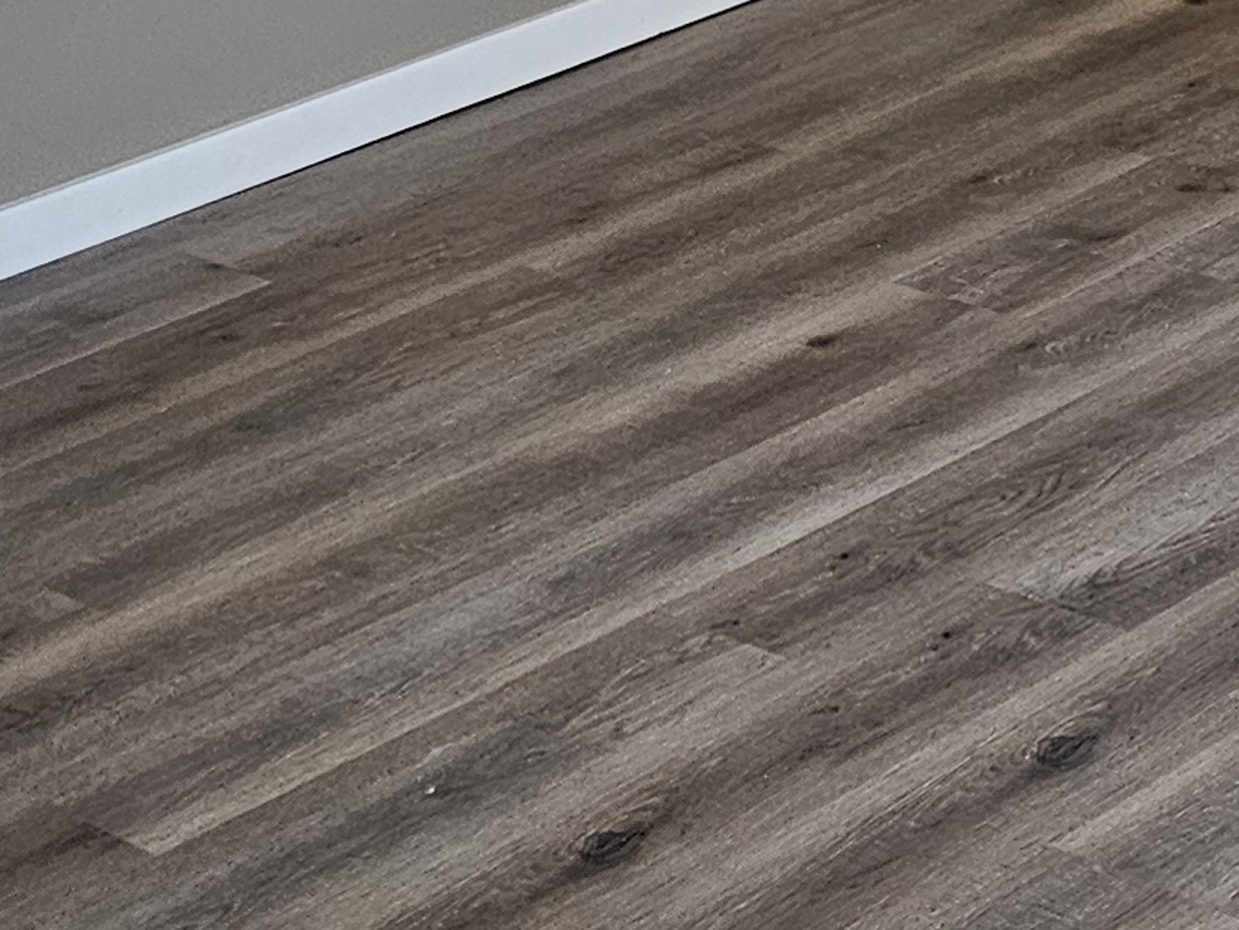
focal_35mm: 111
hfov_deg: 17.0
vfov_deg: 12.6
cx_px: 1471
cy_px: -508
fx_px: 3974
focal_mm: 6.3
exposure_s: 1/120
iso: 320
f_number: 1.7
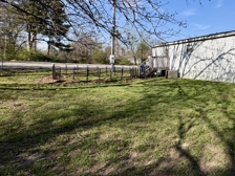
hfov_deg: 59.9
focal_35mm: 25
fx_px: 170
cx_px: 208
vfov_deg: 53.9
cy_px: 60
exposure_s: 1/770
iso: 25
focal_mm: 2.22
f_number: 2.2
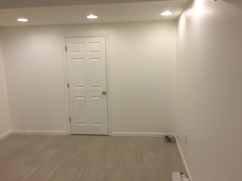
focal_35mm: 29
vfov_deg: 48.2
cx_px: 121
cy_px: 90
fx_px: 203
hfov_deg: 61.7
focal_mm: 4.15
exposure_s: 1/40
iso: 32
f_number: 2.2
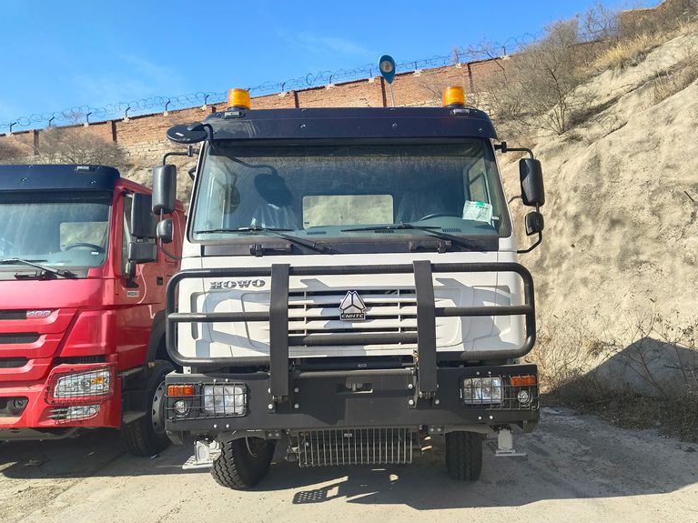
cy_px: 261
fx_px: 484
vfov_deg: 56.8
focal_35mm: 24
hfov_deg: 71.6
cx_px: 360
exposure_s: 1/287
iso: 100
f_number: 1.88
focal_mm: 5.59
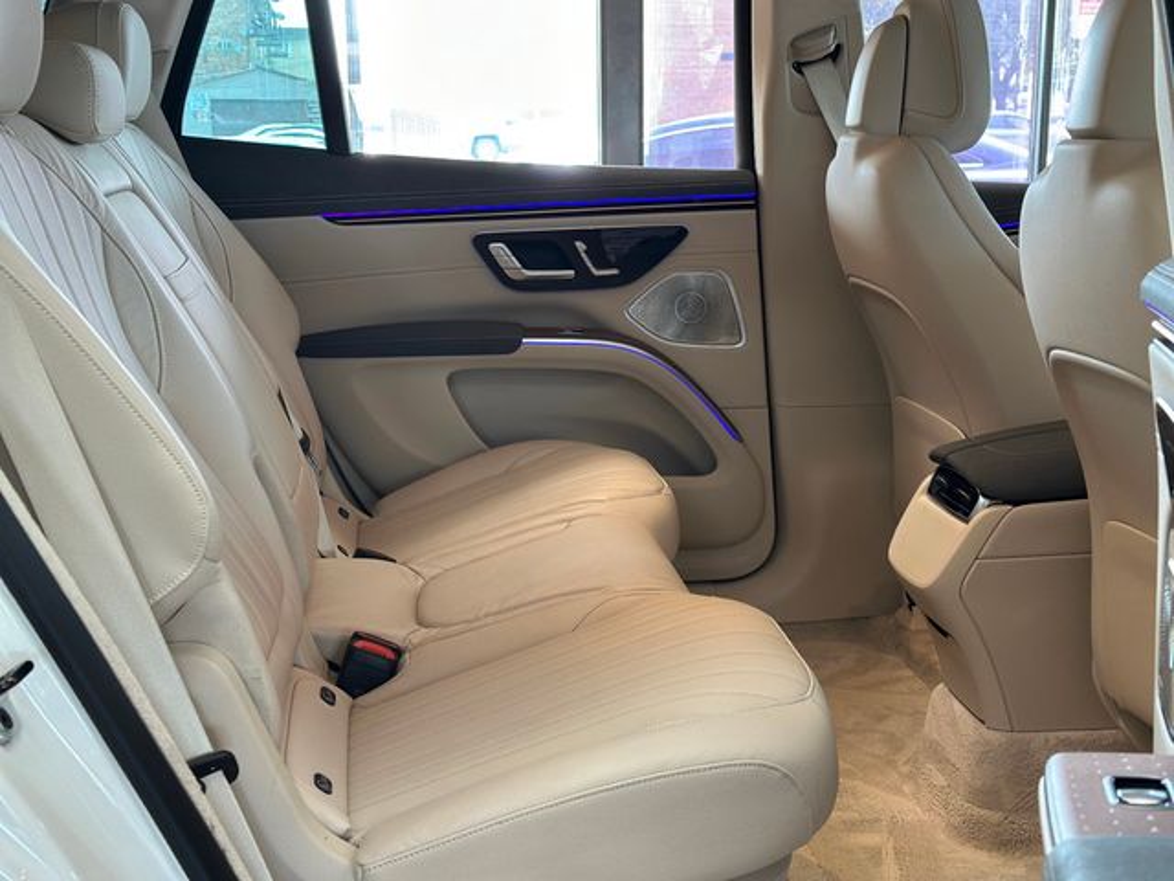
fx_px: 1628
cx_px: 587
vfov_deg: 30.3
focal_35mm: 48
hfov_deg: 39.7
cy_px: 440
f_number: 1.78
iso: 80
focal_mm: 6.86
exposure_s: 1/60
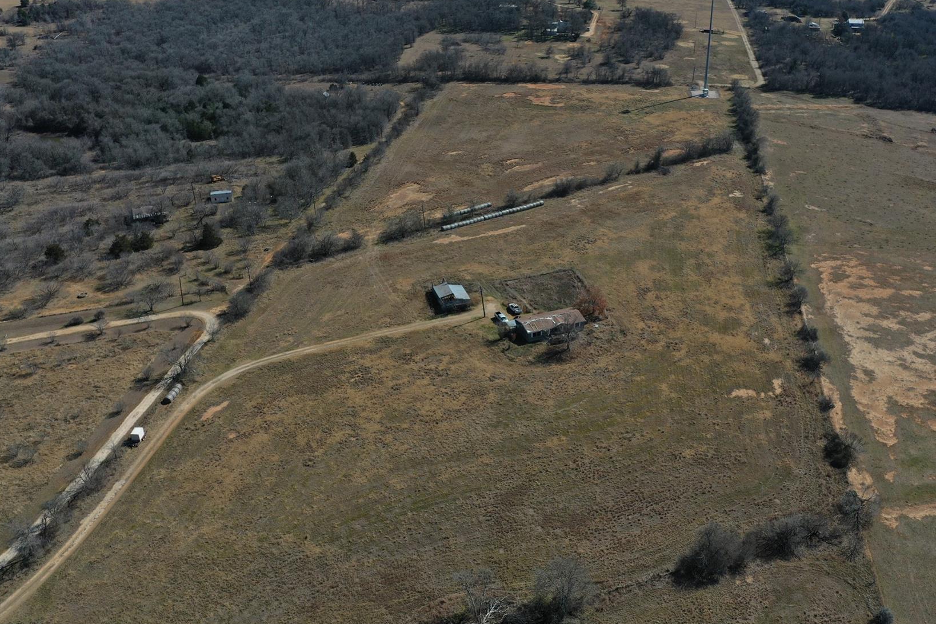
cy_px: 282
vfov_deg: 37.8
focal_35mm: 35
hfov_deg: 54.1
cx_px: 553
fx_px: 910
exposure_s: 1/1250
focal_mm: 10.26
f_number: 4.5
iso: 100
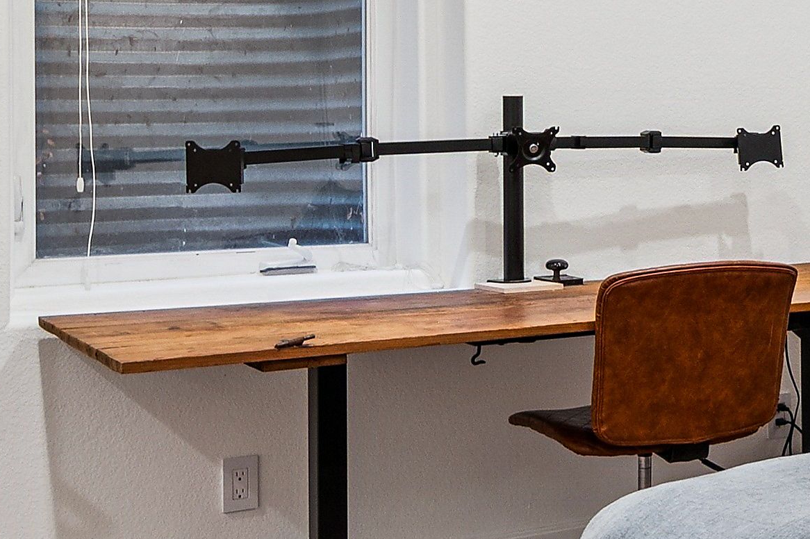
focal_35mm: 83
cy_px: 108
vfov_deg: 16.3
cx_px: 1102
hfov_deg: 21.7
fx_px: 1866
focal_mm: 16
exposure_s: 1/5
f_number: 9
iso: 400
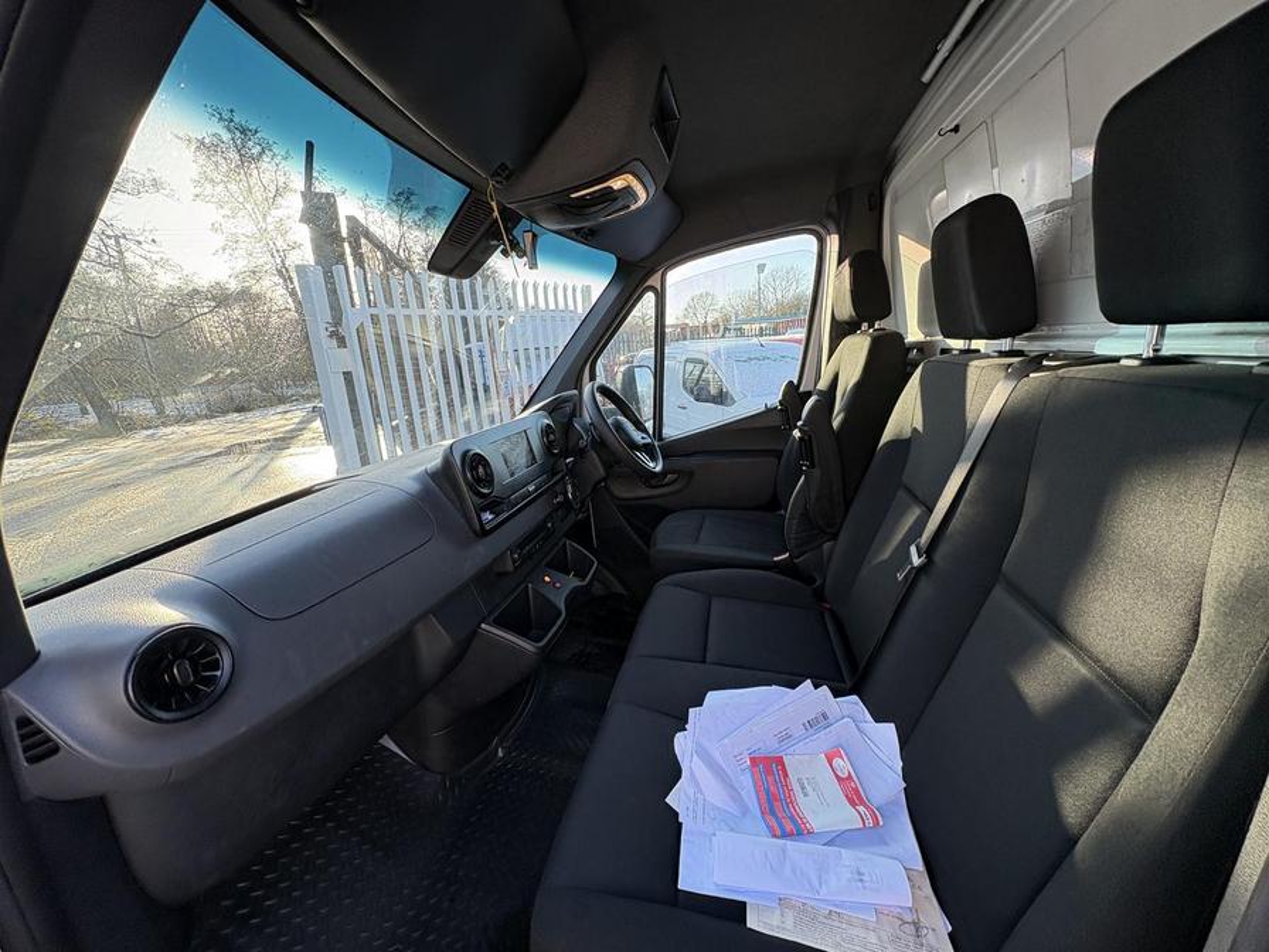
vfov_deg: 85.7
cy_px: 476
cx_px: 634
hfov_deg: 102.1
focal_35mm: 14
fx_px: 513
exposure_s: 1/124
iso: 64
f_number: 2.2
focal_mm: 2.22
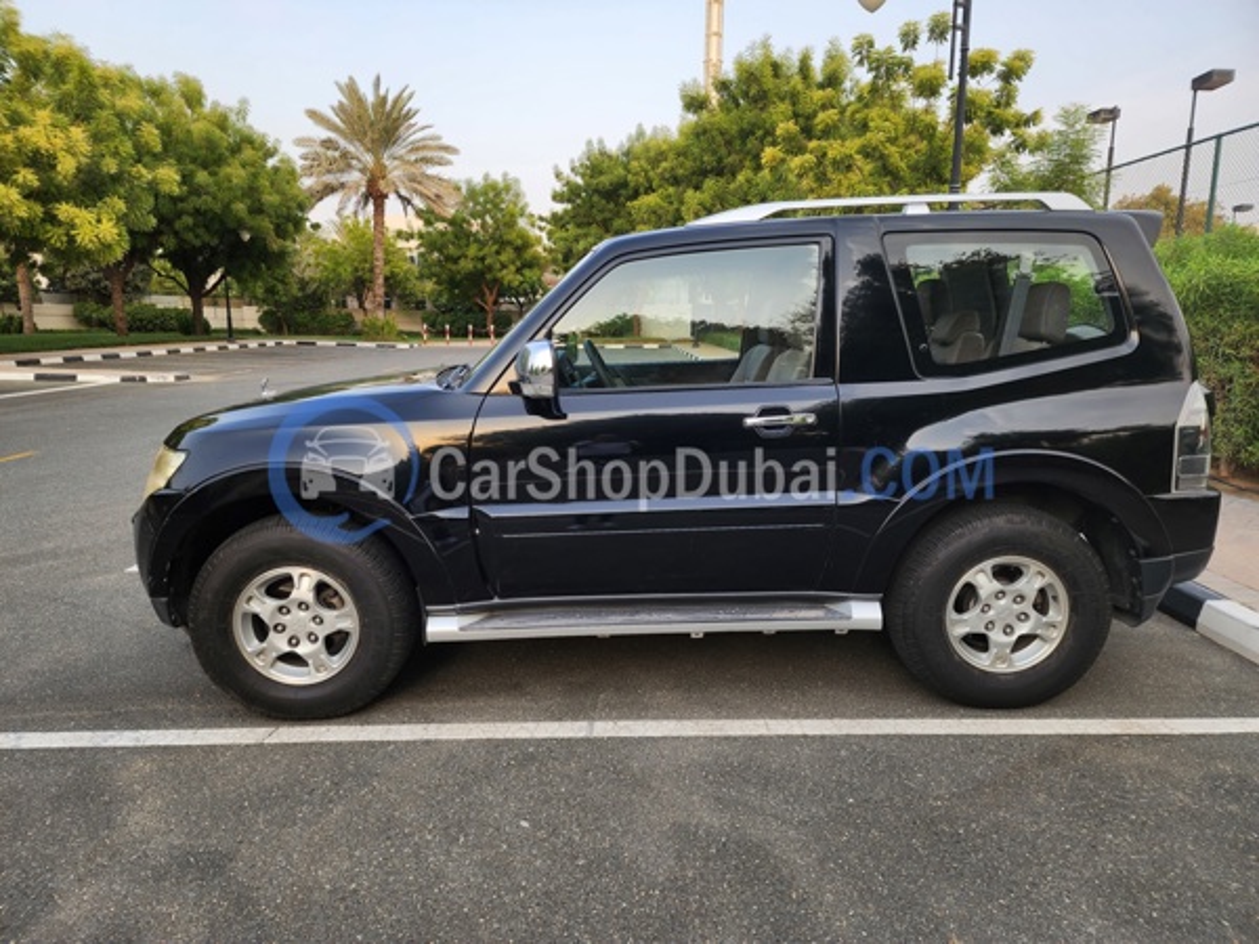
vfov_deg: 58.9
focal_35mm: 23
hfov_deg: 73.9
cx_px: 630
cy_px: 472
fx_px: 837
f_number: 1.8
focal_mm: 6.4
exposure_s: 1/180
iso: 20
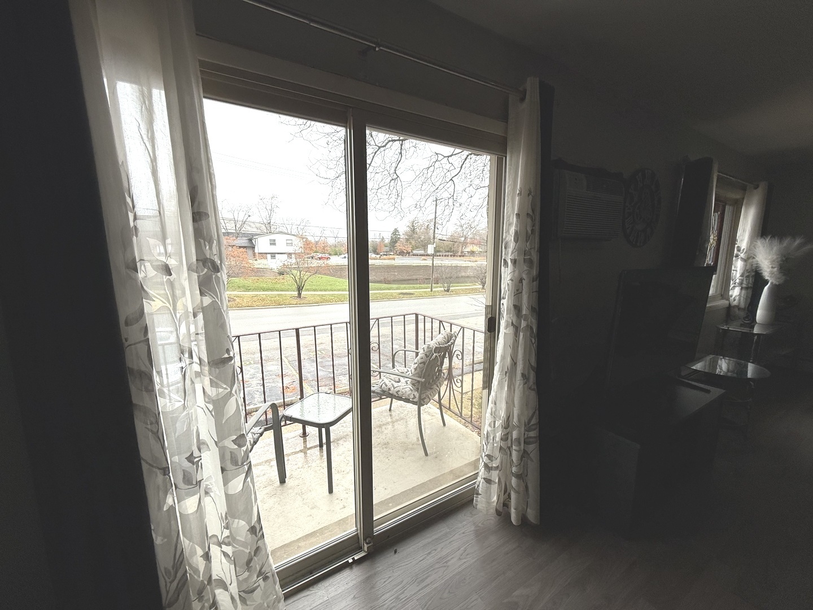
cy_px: 305
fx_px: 329
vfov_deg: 85.7
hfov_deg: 102.1
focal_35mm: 14
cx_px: 406
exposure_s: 1/261
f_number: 2.2
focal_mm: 2.22
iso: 64
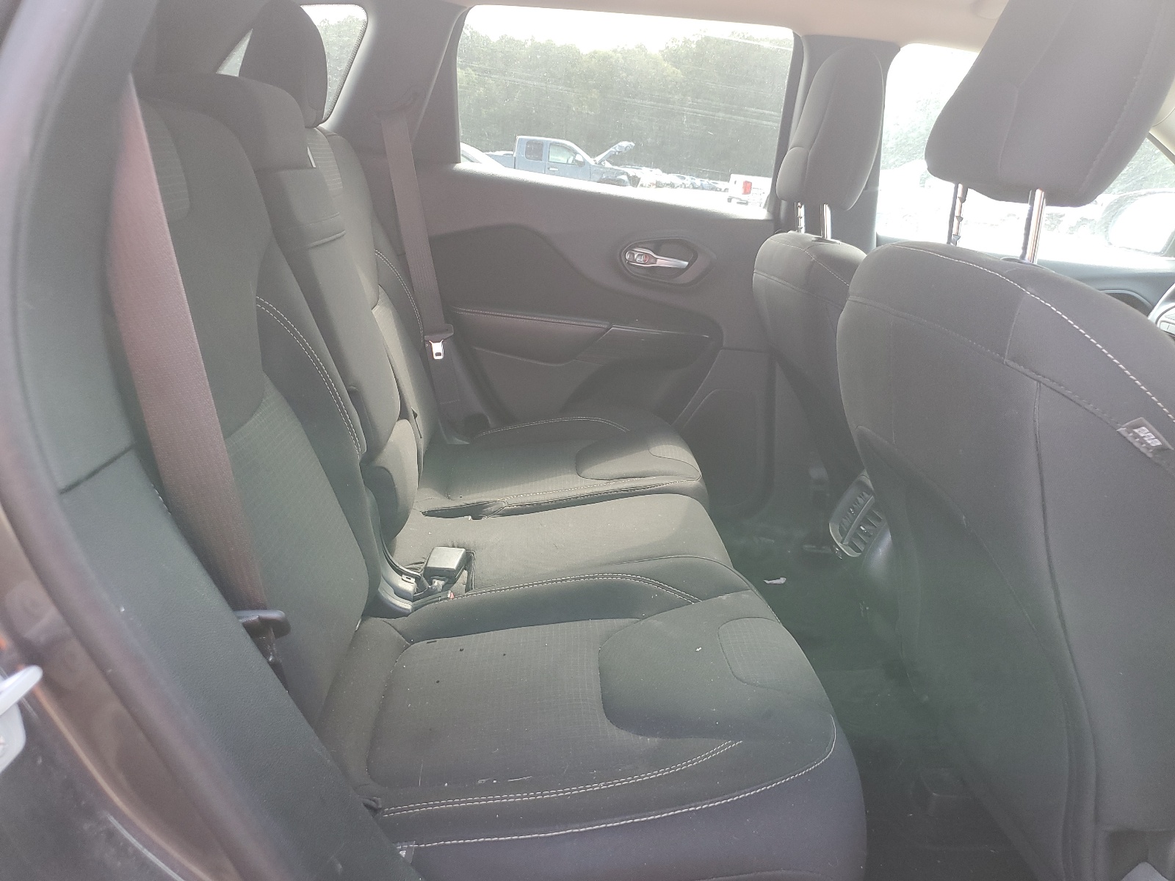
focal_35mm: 26
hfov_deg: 67.3
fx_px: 883
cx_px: 588
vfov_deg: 53.1
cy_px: 440
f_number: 1.5
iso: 68
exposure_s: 1/120
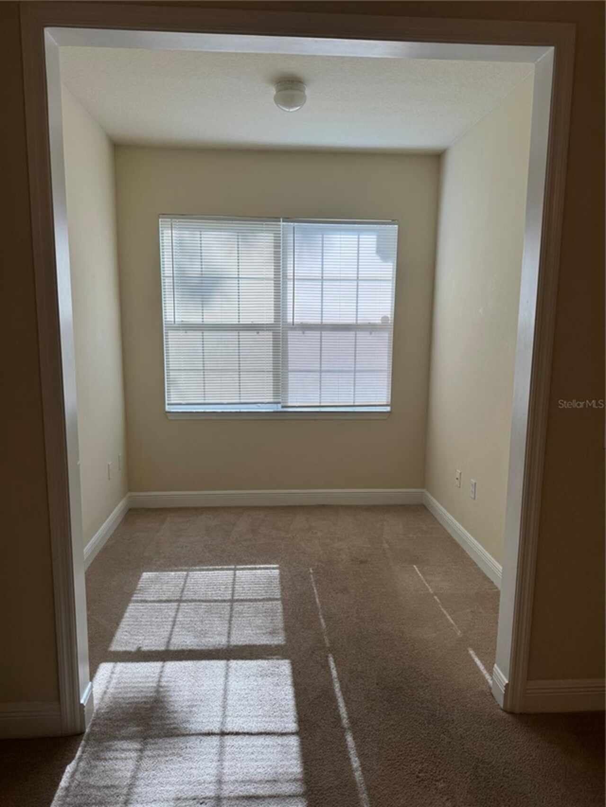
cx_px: 303
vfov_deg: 71.6
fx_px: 560
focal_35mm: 24
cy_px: 404
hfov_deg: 56.8
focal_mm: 6.76
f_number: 1.78
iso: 80
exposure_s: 1/598
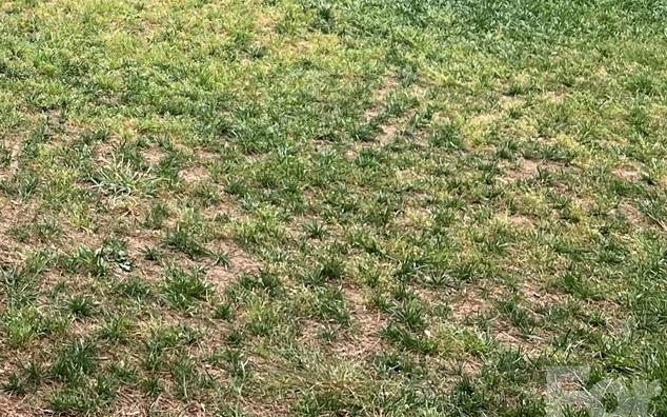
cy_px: -245
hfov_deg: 21.3
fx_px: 1618
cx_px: -184
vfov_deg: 13.6
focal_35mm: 89
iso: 50
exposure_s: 1/395
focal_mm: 5.7
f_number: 1.5
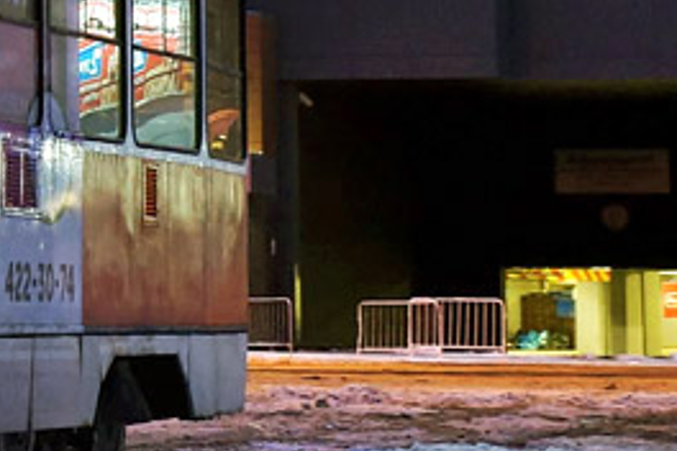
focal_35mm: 238
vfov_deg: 5.7
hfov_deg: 8.2
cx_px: -664
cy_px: -228
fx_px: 4480
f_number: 6.3
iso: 400
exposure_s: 1/5
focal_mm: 35
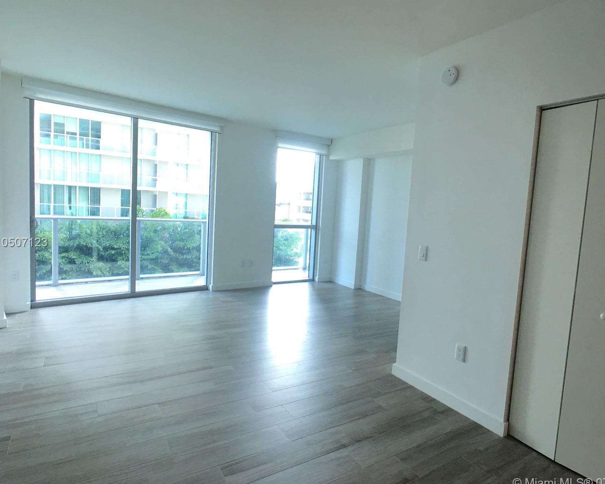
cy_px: 243
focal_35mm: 31
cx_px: 316
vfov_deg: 47.1
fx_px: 555
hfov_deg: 57.2
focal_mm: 4.15
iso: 25
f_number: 2.2
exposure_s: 1/30
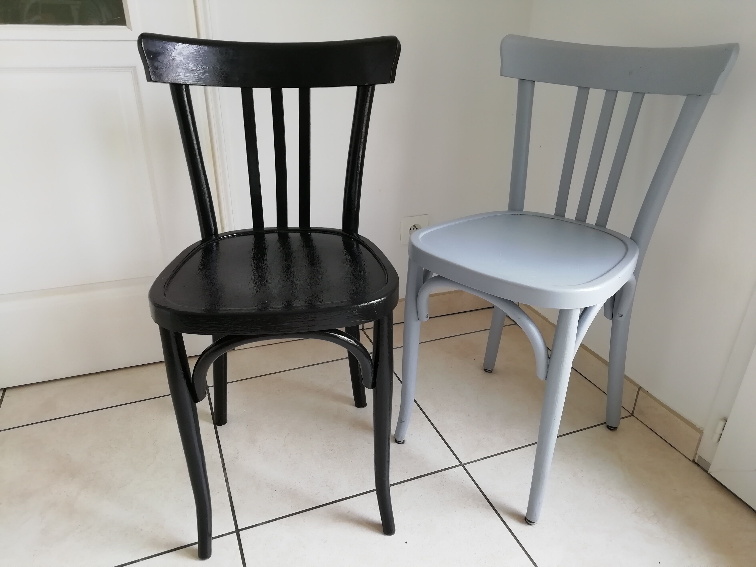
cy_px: 284
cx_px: 378
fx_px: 568
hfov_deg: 67.3
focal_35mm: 26
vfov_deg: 53.1
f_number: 2.2
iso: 50
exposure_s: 1/50
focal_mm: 3.21
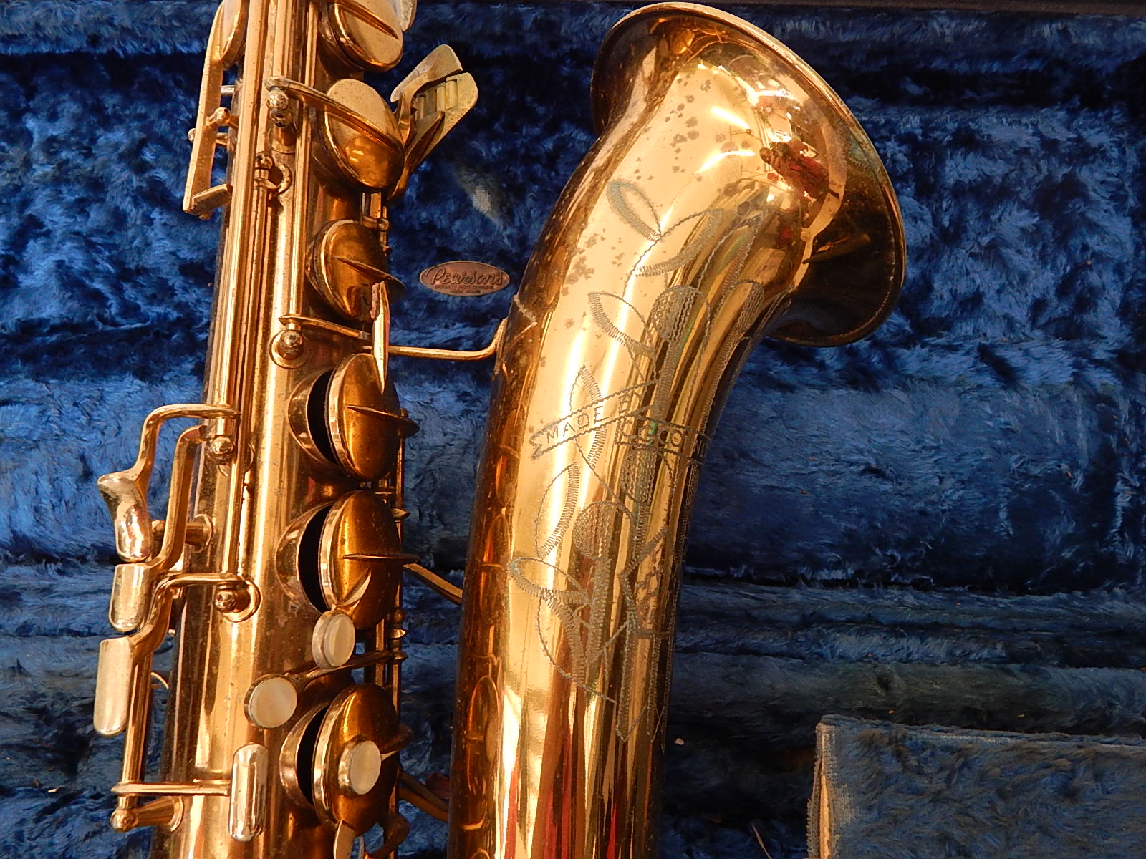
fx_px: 828
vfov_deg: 54.9
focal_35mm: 25
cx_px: 573
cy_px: 430
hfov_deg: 69.4
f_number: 3.1
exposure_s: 1/30
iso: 250
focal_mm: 4.5
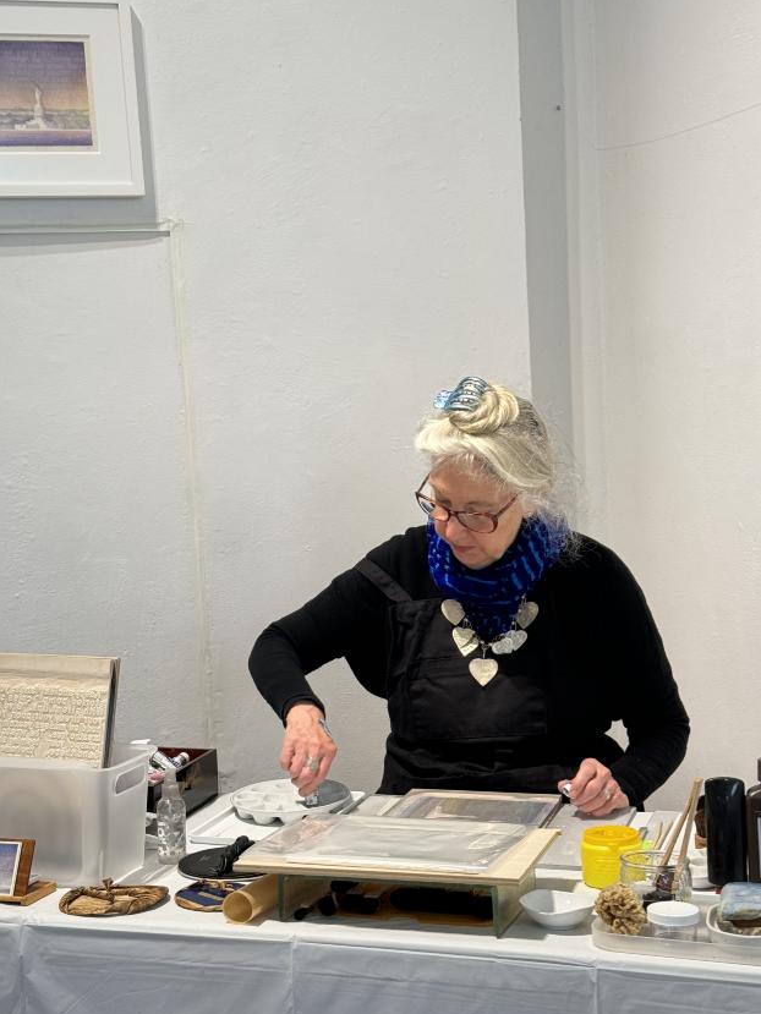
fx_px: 1582
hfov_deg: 27.0
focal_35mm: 54
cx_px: 349
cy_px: 525
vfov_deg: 35.5
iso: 64
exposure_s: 1/60
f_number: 1.78
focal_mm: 6.76
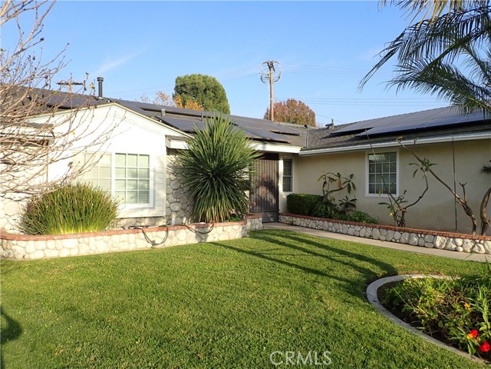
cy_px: 184
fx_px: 355
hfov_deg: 69.4
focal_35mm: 25
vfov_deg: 54.9
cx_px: 246
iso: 100
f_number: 2.8
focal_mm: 4.5
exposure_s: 1/800
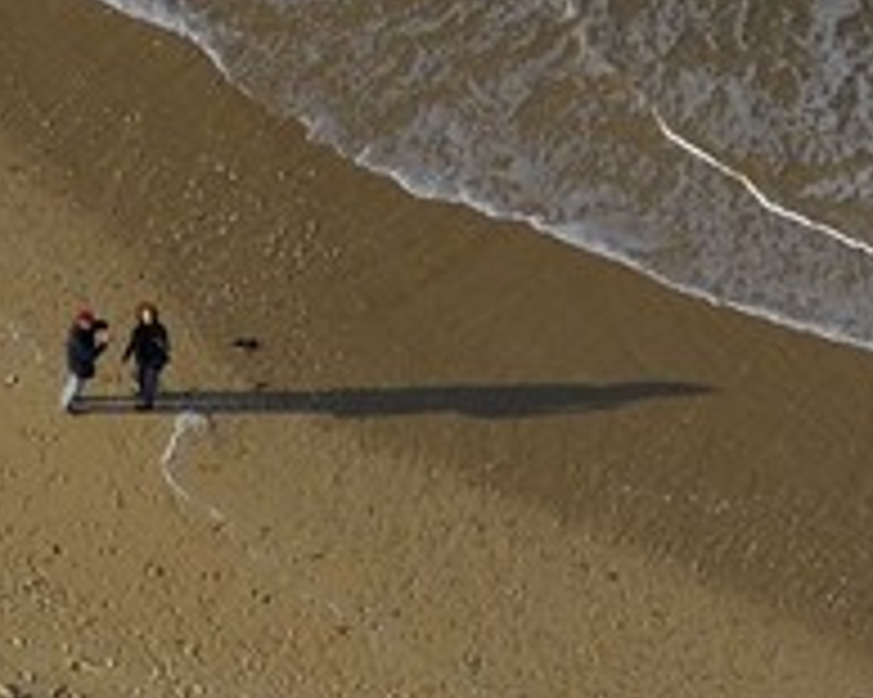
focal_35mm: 556
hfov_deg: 3.4
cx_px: -1665
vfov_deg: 2.8
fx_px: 14358
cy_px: -1004
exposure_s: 1/640
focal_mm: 48
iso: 100
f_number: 5
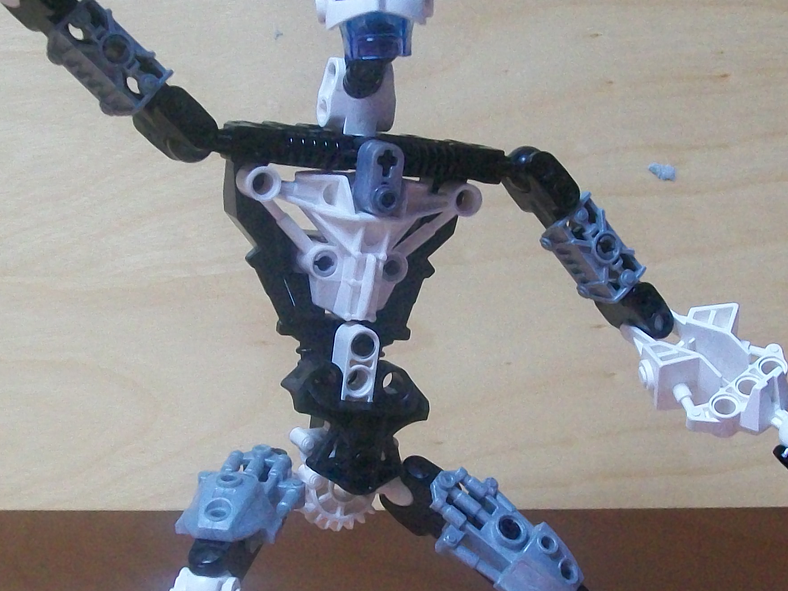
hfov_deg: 27.4
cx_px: 325
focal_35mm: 71
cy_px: 345
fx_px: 1616
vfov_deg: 20.7
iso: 195
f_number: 2.7
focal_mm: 6
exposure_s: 1/8
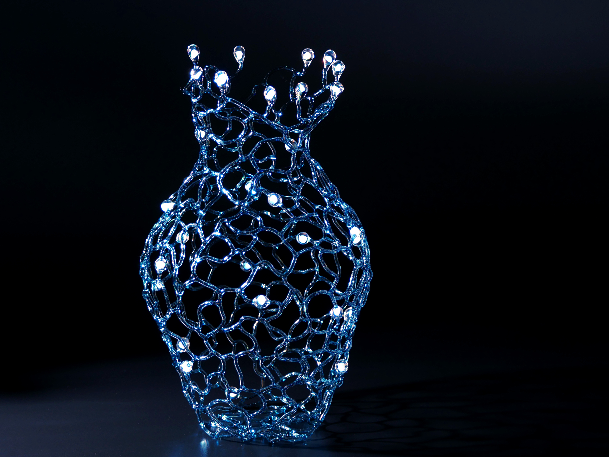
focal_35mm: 171
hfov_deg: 11.6
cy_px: 197
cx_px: 275
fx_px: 3010
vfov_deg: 8.7
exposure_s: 6
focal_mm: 69
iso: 200
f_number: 4.9
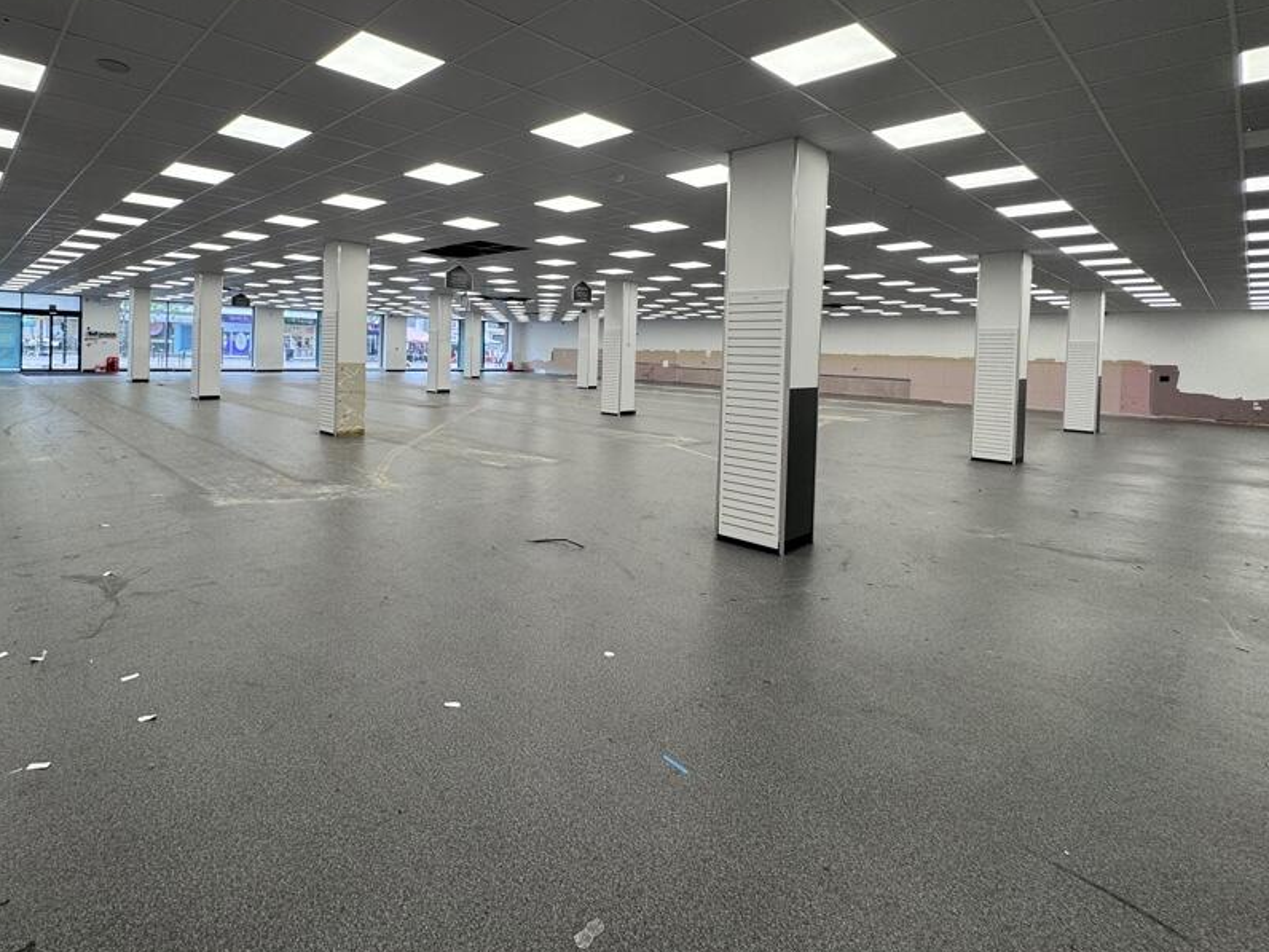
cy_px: 360
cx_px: 481
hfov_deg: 86.2
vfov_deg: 70.5
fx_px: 660
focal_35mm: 18
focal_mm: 2.22
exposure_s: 1/100
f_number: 2.2
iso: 64
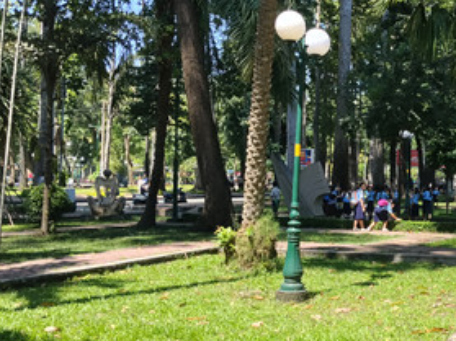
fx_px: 685
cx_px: 397
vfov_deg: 28.0
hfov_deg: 35.0
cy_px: 175
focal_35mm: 52
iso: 50
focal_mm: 4.22
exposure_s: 1/630
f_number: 1.8
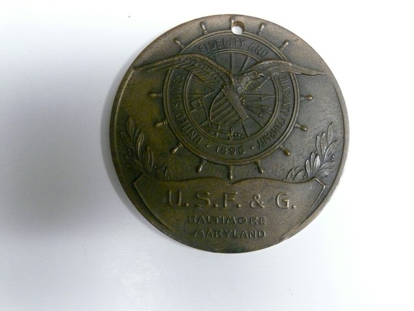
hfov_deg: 44.8
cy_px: 156
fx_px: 502
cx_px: 207
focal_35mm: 42
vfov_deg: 34.3
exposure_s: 1/30
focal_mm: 8.8
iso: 800
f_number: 2.8
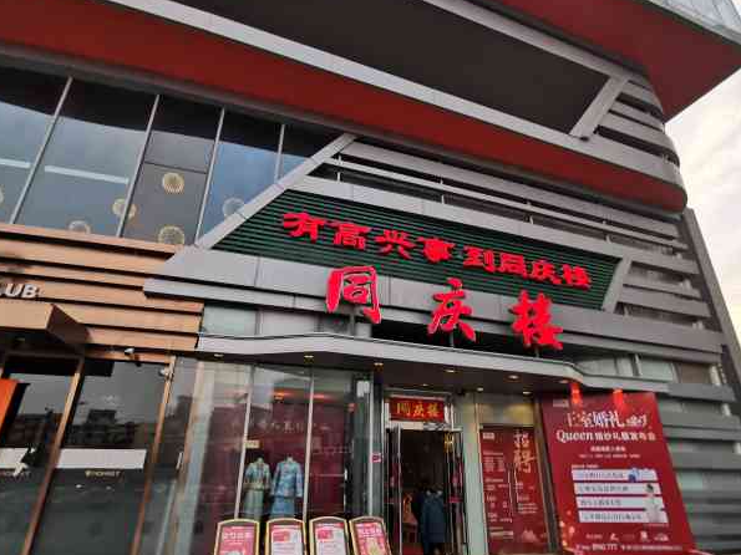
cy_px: 312
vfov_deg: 65.7
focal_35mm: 20
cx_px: 381
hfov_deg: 81.7
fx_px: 428
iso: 125
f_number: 2.2
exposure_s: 1/100
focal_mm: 2.26
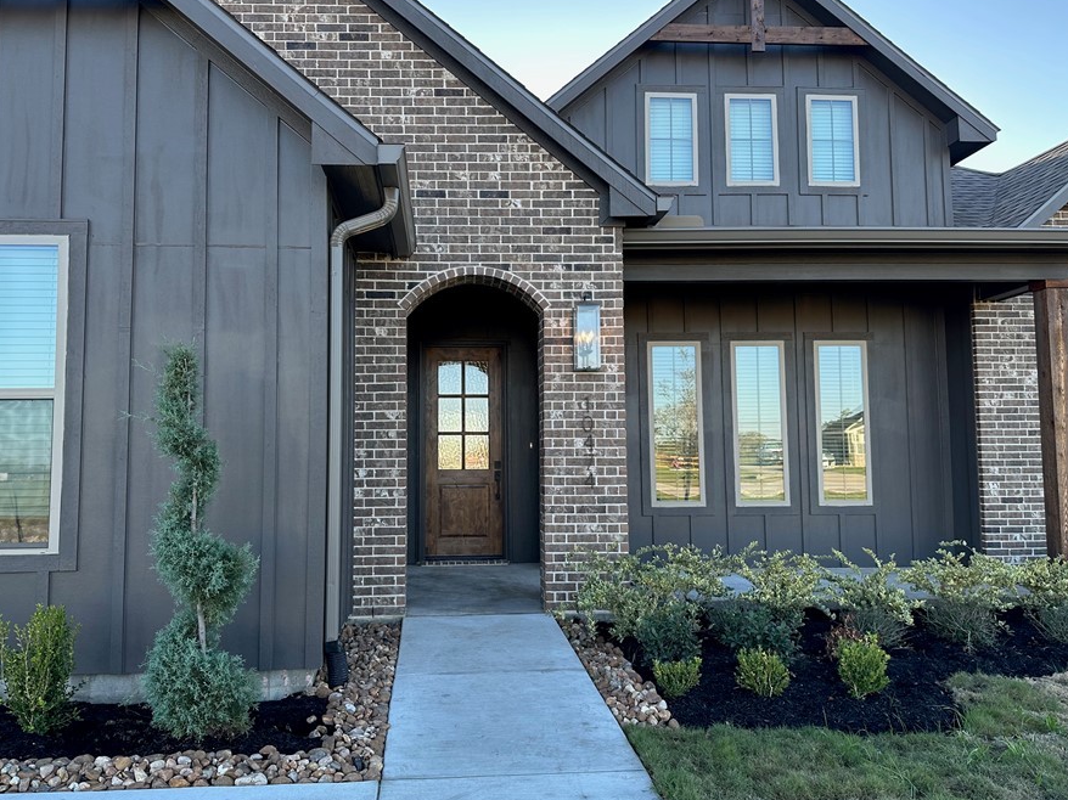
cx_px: 501
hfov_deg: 63.4
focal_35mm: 28
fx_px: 864
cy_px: 390
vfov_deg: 49.7
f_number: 1.78
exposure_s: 1/462
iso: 80
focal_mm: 6.86
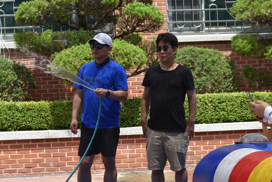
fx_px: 884
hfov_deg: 17.5
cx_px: 136
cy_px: 91
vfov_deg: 11.7
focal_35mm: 117
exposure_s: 1/250
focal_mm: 78
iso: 220
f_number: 8
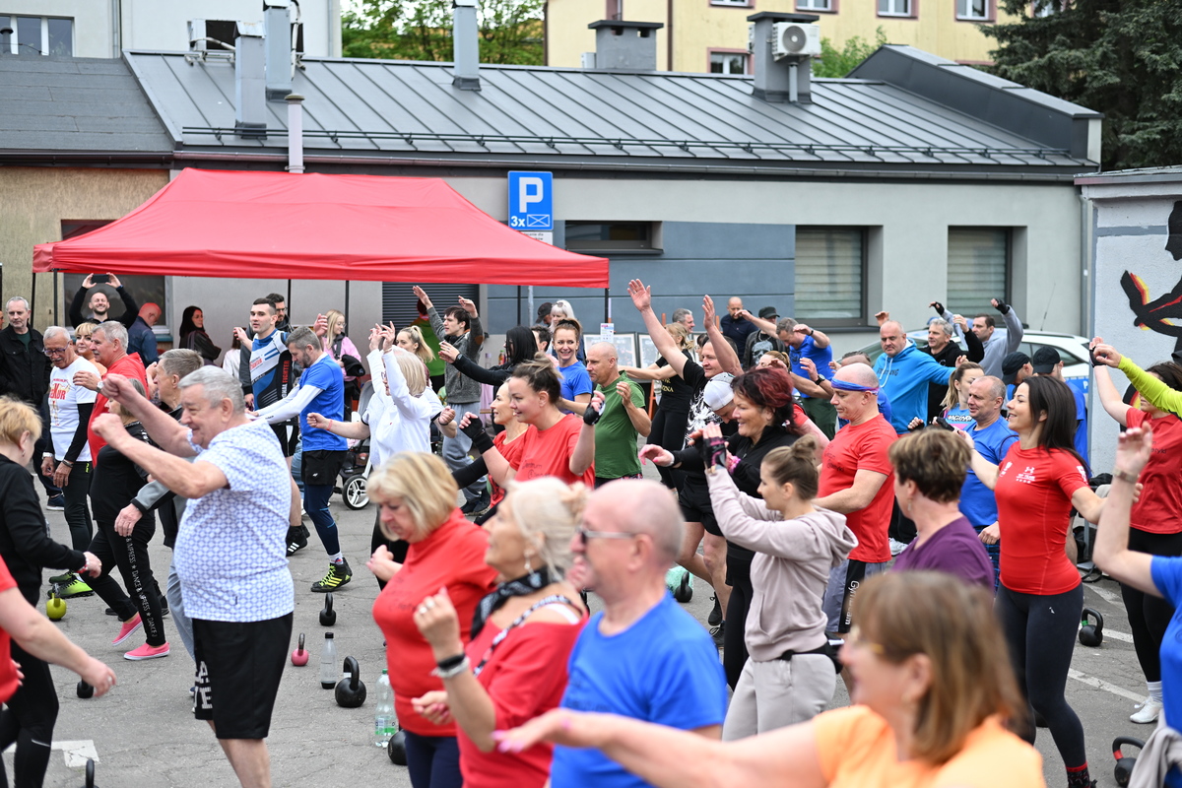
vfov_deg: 27.0
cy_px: 394
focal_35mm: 50
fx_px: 1642
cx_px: 591
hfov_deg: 39.6
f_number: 2.5
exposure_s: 1/2000
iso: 320
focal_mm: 50
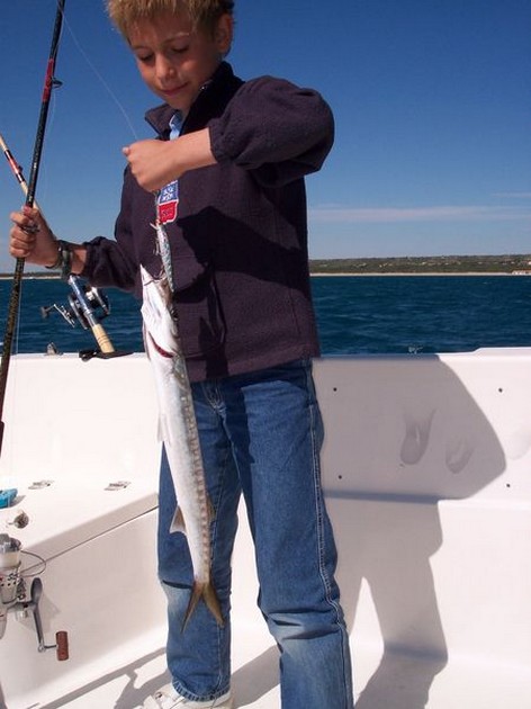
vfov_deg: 49.0
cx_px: 266
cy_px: 354
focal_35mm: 38
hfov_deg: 37.7
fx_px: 778
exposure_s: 1/1000
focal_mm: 8
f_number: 4.8
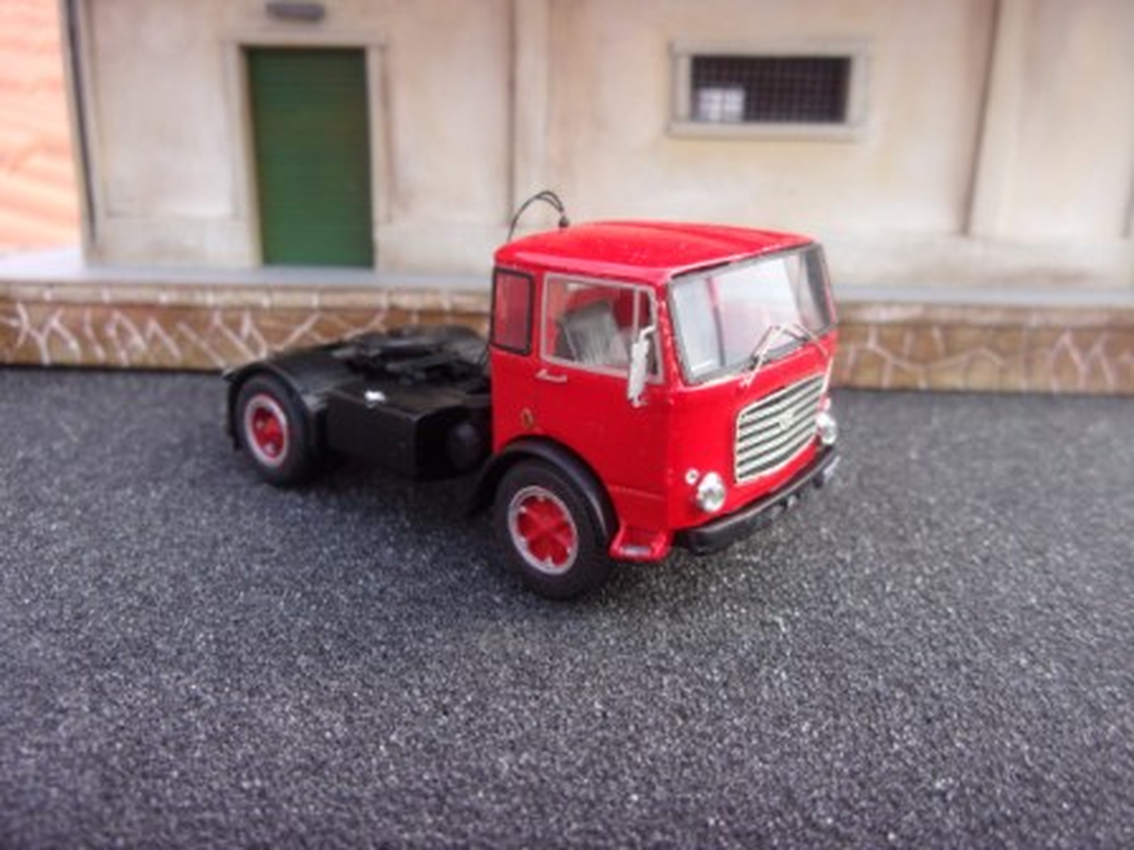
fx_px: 917
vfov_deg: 49.7
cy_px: 425
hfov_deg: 63.4
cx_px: 567
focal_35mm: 28
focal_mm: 5.1
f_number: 3.9
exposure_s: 1/100
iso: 80
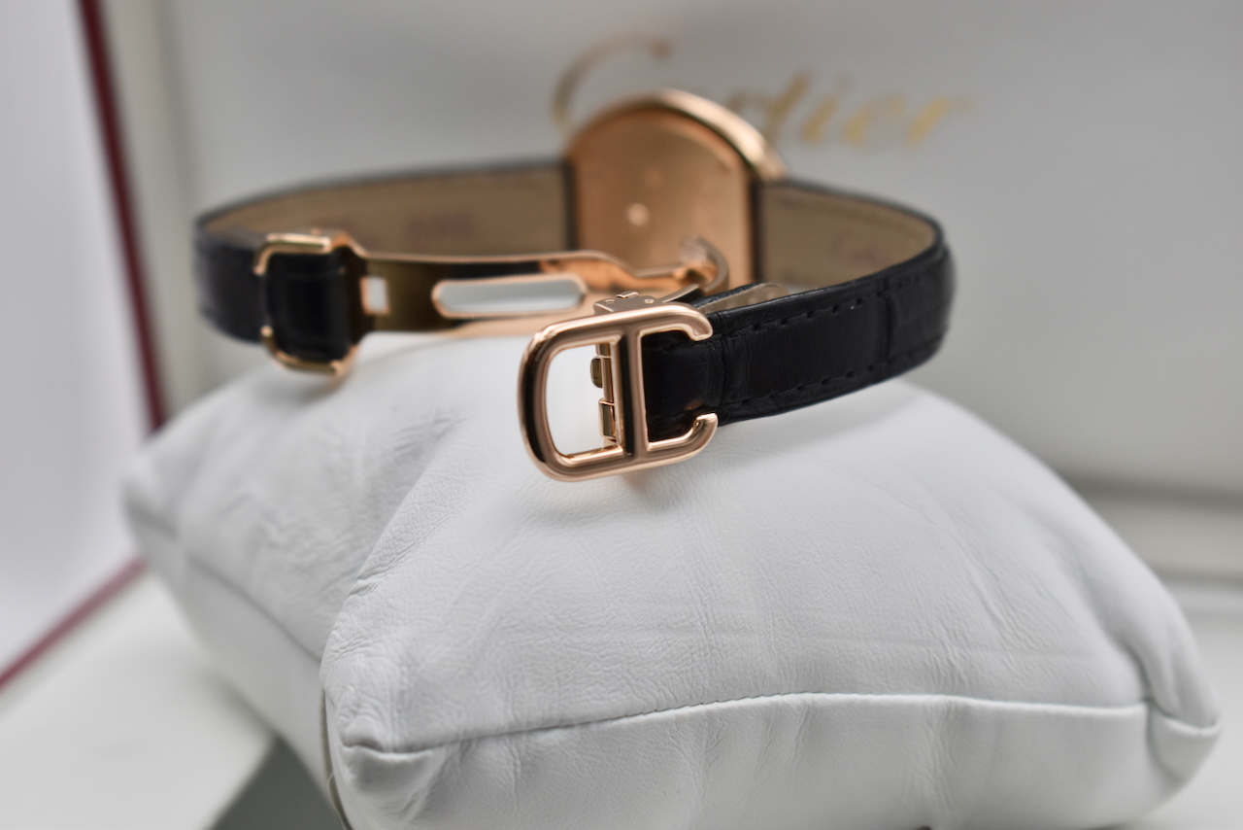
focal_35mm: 78
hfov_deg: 26.0
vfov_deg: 17.5
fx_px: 2694
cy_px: 415
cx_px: 622
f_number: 6.3
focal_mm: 52
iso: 400
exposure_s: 1/125
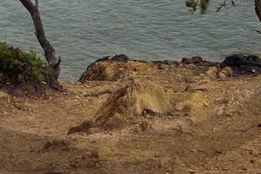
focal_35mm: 176
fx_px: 1276
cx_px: 85
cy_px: -172
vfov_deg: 7.5
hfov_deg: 11.7
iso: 200
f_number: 8
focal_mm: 34
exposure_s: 1/320
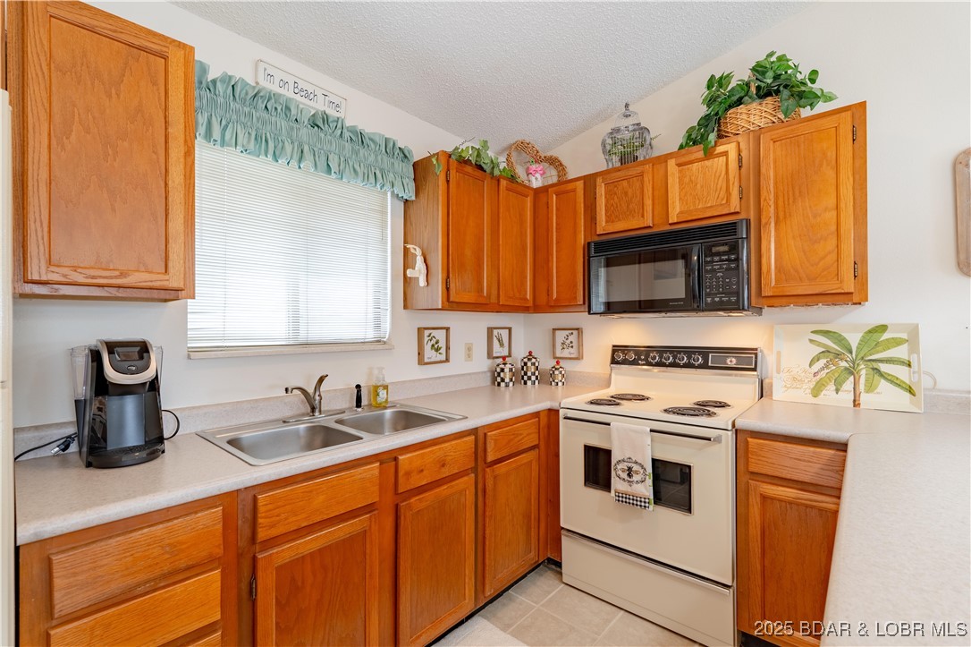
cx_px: 486
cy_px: 324
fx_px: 431
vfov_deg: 73.7
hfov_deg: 96.8
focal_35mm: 16
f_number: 7.1
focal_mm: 16
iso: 200
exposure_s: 1/100
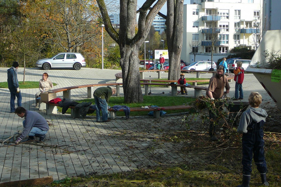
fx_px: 429
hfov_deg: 36.3
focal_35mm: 55
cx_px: 142
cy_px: 88
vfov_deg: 24.6
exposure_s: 1/500
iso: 80
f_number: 3.4
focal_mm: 7.8
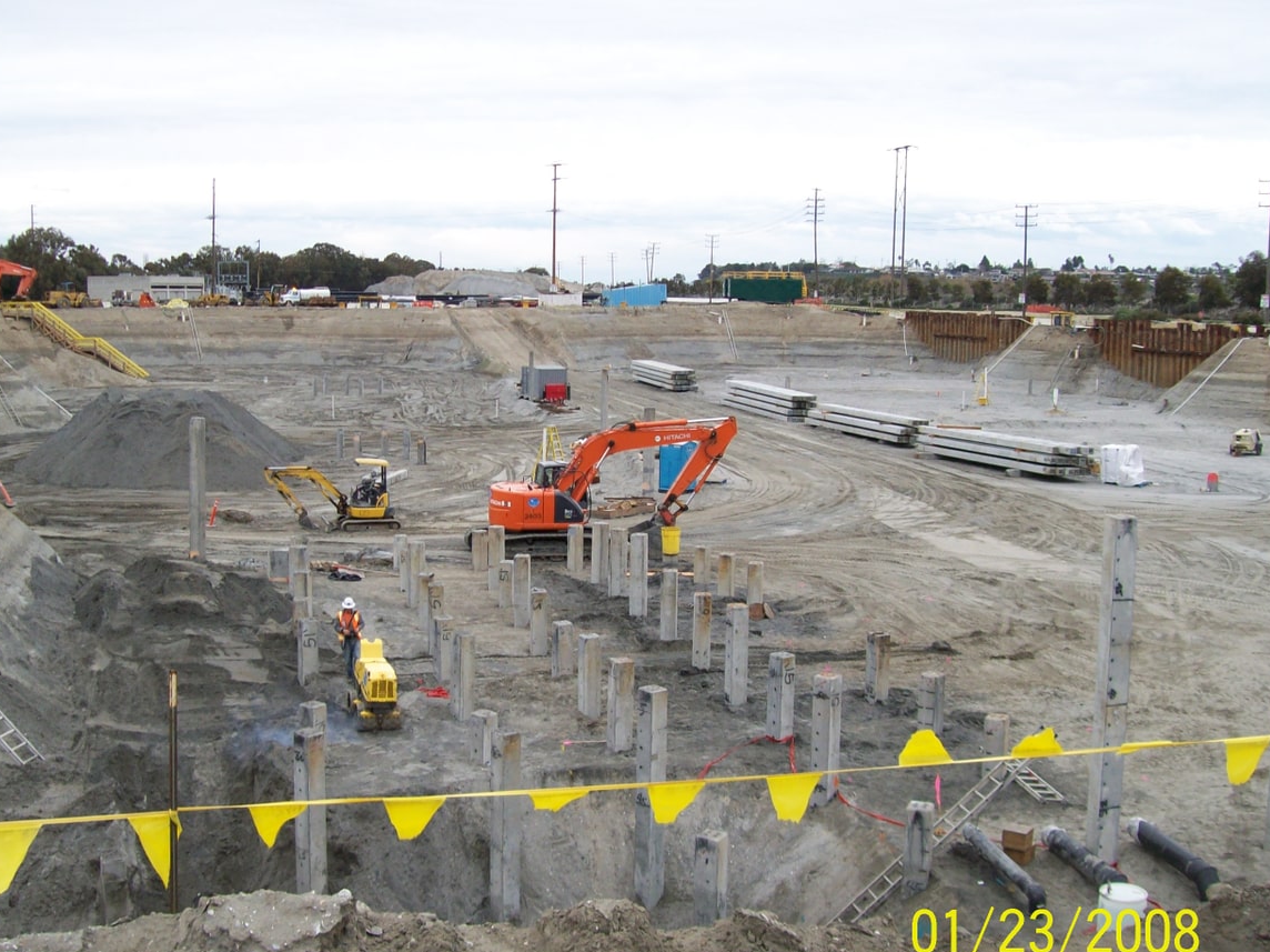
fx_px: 1540
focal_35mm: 42
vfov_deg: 34.3
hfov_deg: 44.7
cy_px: 484
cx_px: 566
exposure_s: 1/240
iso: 80
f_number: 2.7
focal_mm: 6
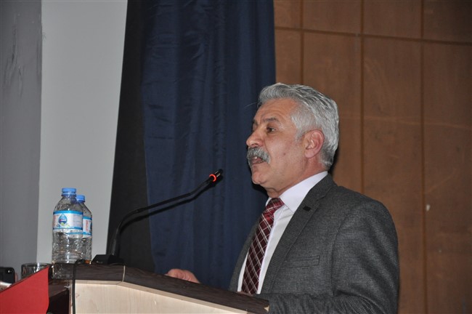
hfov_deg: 14.0
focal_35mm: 147
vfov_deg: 9.3
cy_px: 157
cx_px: 236
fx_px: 1925
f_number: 5.6
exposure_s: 1/60
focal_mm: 98
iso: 1250
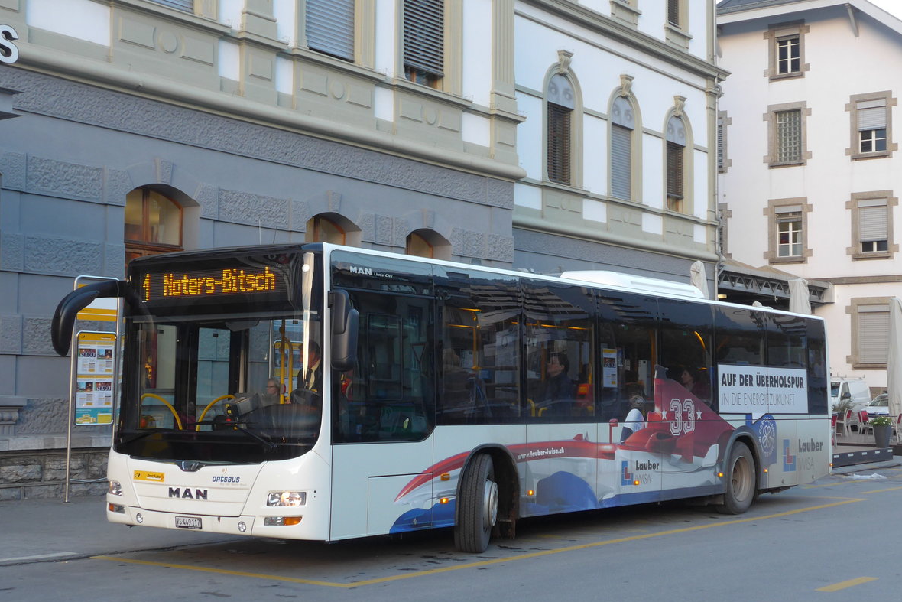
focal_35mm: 55
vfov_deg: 24.6
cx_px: 445
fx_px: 1378
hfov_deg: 36.2
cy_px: 320
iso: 200
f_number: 3.3
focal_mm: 10.7
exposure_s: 1/60
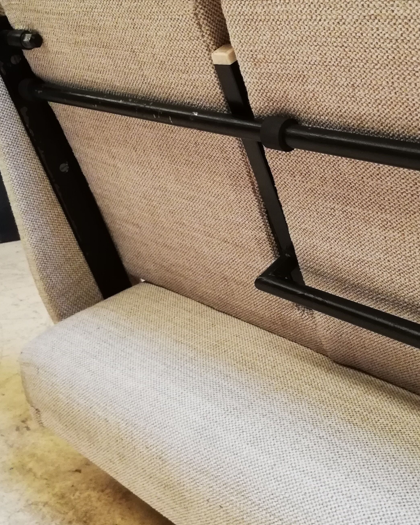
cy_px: 208
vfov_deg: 41.0
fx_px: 699
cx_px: 284
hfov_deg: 33.1
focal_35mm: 45
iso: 500
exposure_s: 1/25
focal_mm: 3.81
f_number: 2.2
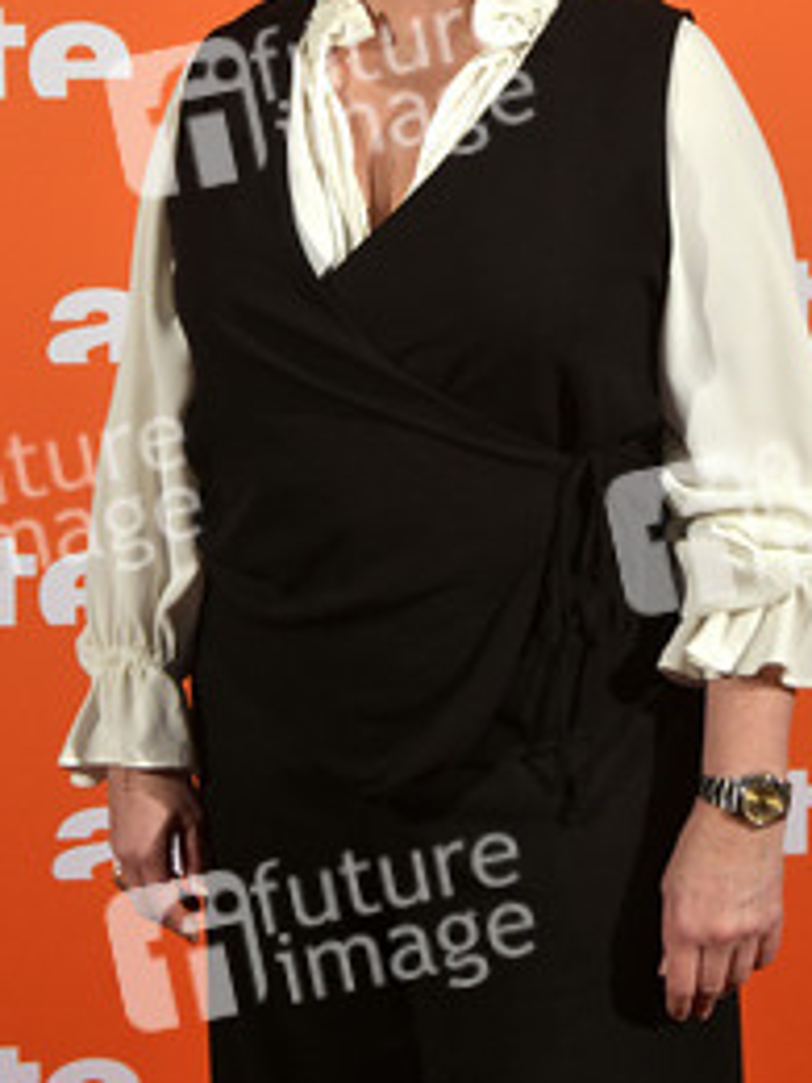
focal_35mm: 65
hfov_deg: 22.6
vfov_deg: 29.5
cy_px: 308
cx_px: 441
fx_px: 2033
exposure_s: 1/160
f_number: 5.6
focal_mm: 44
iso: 2000
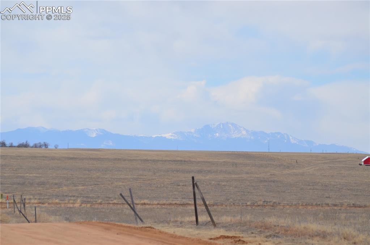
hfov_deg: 9.2
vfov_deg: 6.1
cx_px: 185
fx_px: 2307
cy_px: 122
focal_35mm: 225
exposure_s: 1/2000
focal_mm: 150
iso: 280
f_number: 5.6
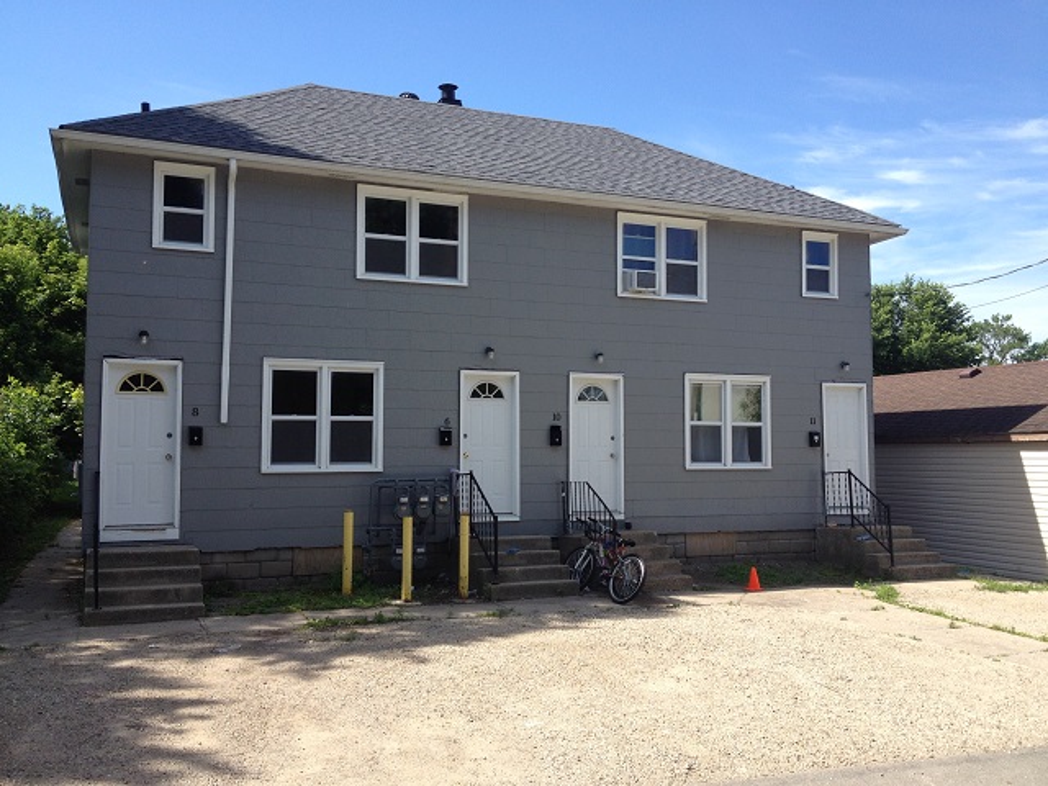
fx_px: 1060
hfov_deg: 52.6
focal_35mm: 35
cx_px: 524
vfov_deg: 40.7
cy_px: 393
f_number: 2.4
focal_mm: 4.28
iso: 50
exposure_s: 1/890
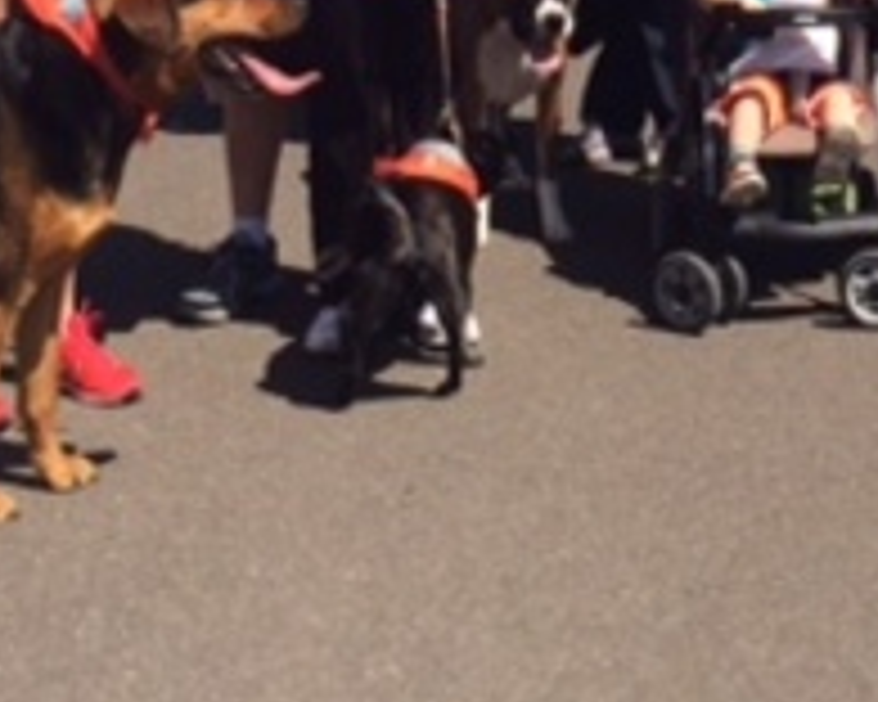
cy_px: -346
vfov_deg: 13.5
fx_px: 2806
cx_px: 770
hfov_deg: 17.5
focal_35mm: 108
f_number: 2.2
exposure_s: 1/1866
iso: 32
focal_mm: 4.12
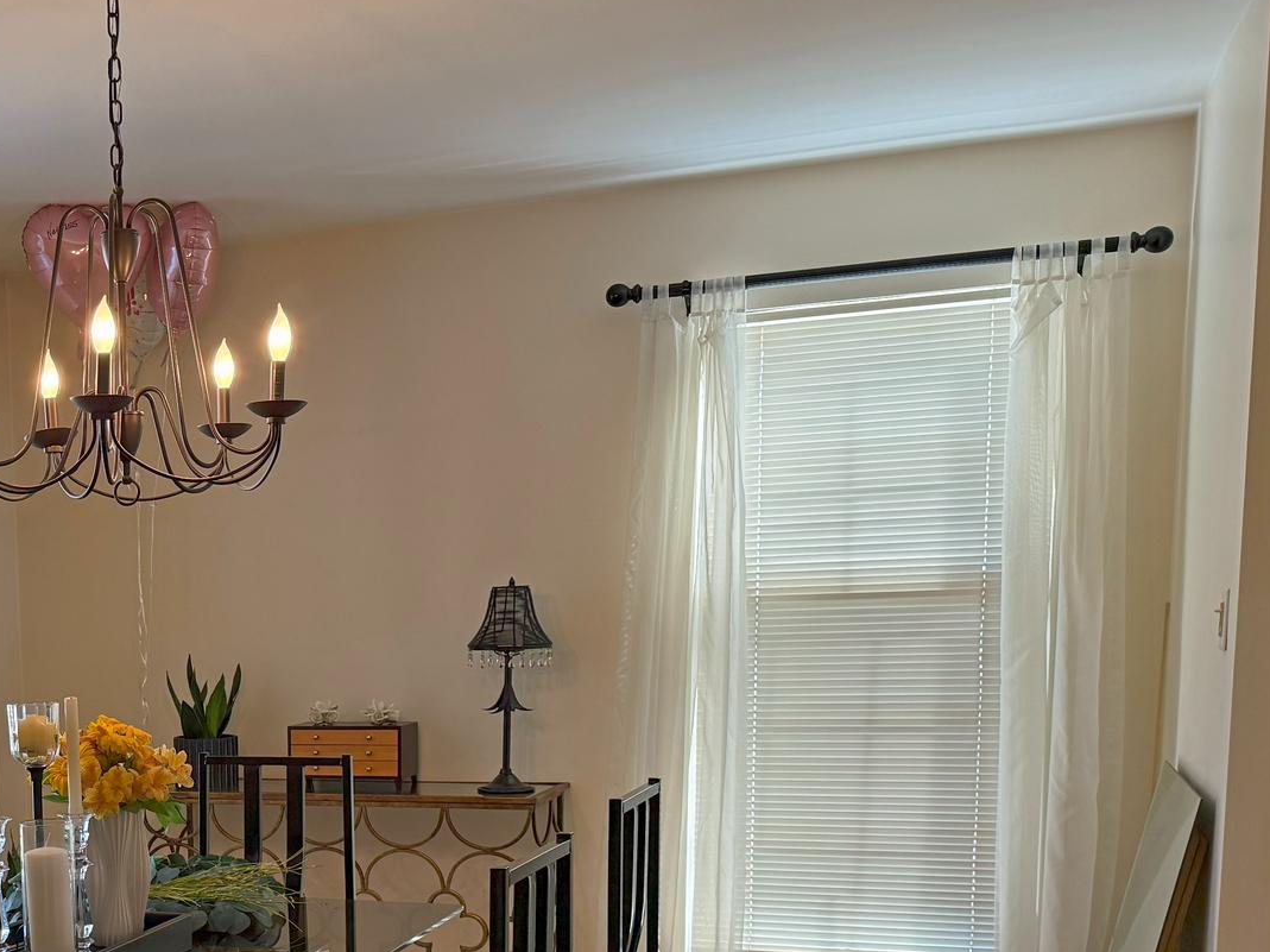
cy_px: 840
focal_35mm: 46
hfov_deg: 38.1
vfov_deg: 30.3
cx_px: 99
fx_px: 1687
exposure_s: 1/144
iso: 200
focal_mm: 6.76
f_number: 1.78
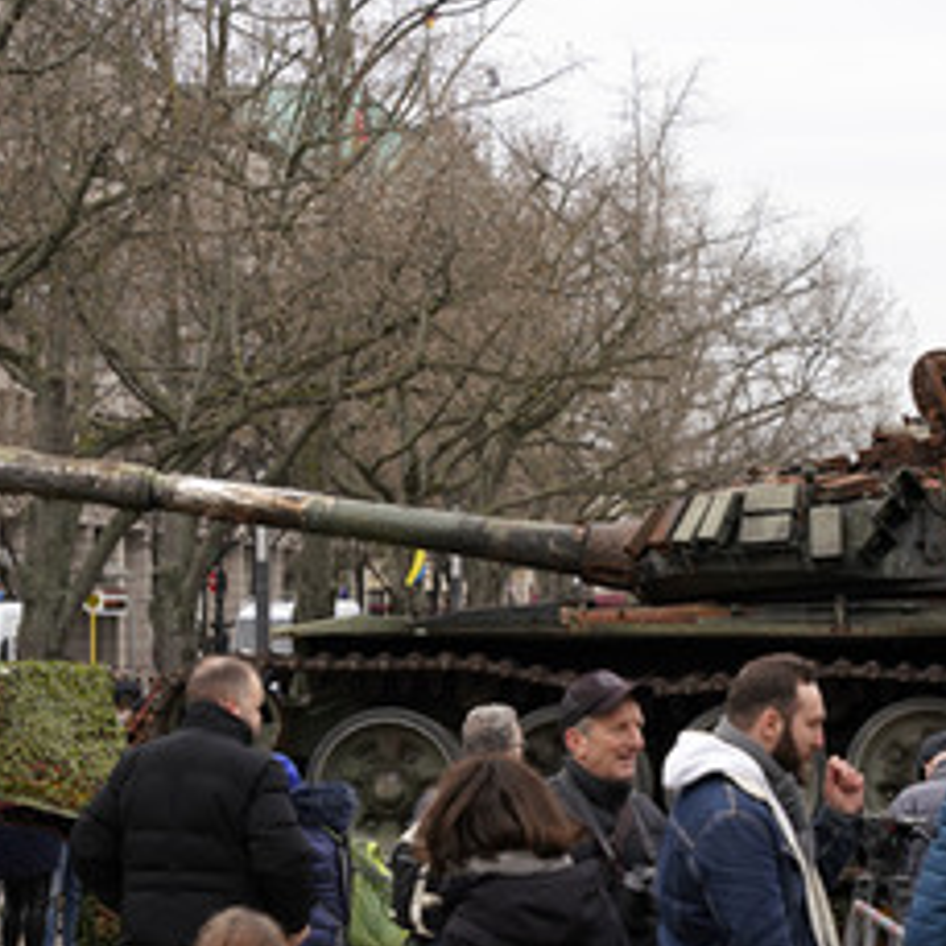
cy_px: 587
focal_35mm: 154
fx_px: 4761
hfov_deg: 11.3
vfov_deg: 11.3
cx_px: 572
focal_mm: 92
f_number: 7.1
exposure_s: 1/400
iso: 640
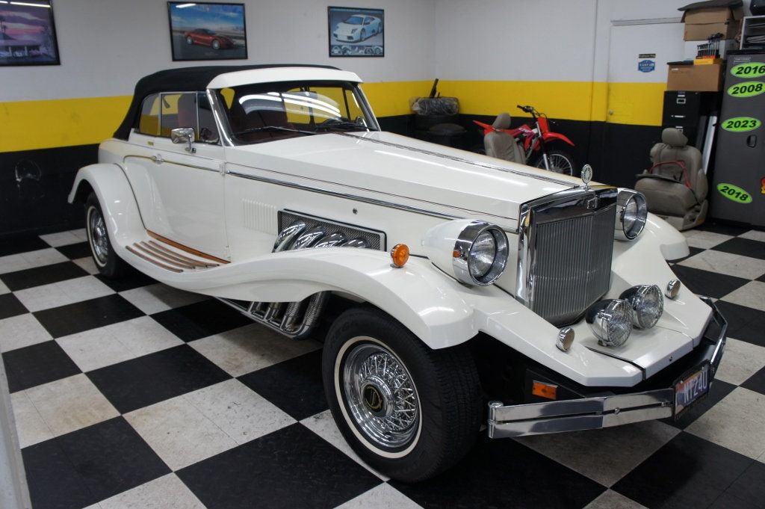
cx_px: 382
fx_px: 637
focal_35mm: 30
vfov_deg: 43.5
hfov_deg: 62.0
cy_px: 254
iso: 200
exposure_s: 1/40
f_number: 4
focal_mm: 20
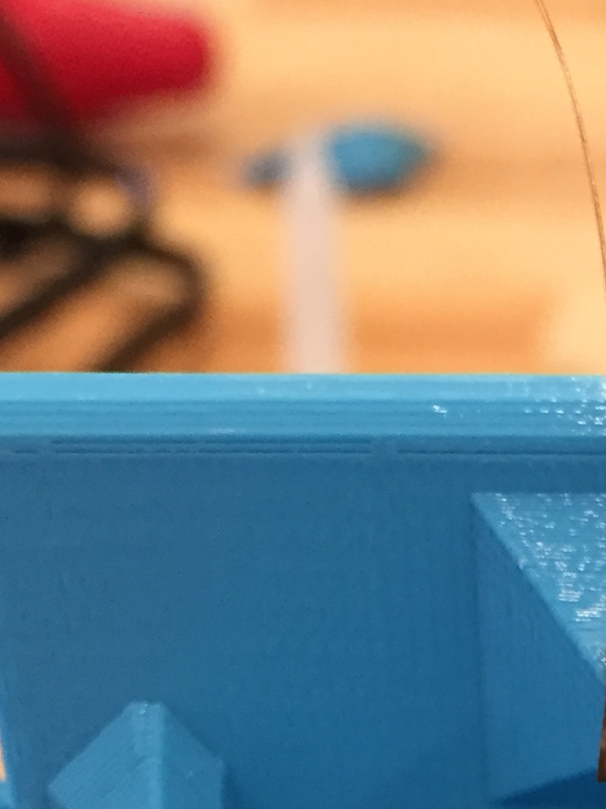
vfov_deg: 20.2
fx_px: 2195
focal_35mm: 94
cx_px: 629
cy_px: 817
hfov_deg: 15.4
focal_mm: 4.15
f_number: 2.2
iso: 125
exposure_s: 1/30
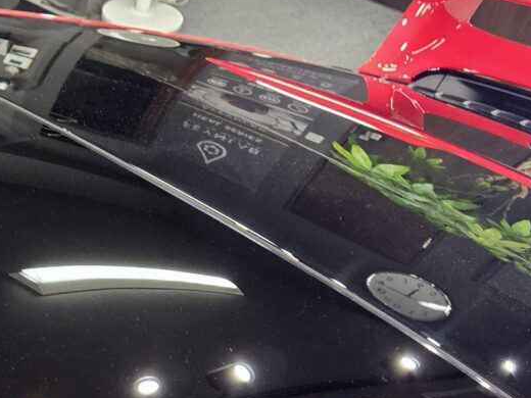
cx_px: -202
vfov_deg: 16.6
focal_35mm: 85
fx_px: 1304
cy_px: 476
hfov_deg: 20.5
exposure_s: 1/100
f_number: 1.7
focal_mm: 6.3
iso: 500
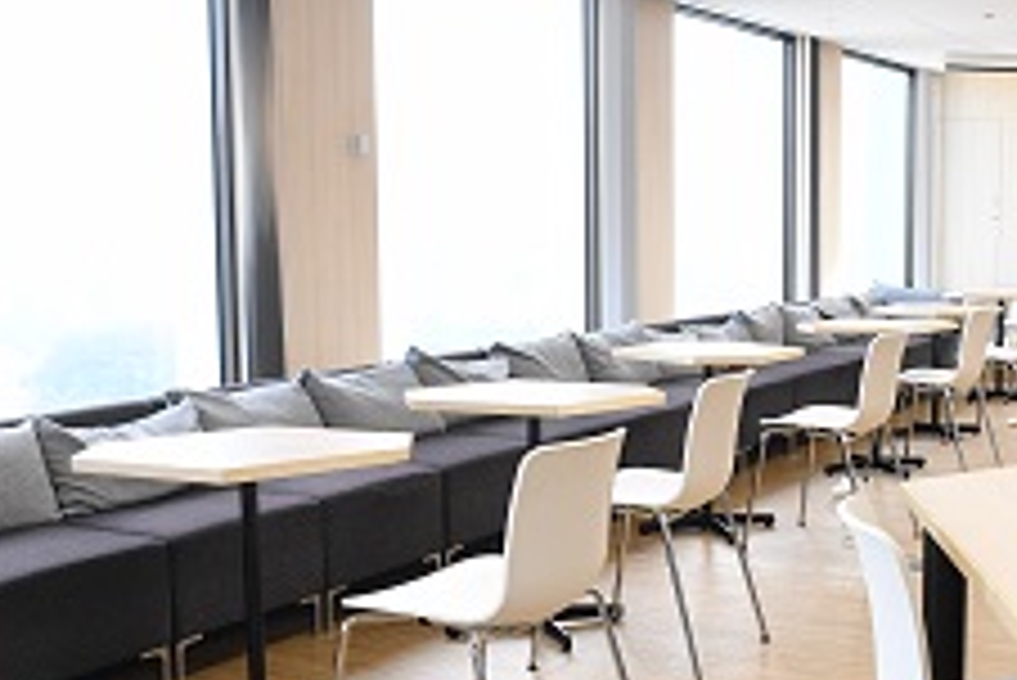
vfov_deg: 25.5
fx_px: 1498
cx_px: 630
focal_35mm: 53
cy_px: 417
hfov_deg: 37.3
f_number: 5.6
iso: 2500
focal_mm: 24
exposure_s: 1/250
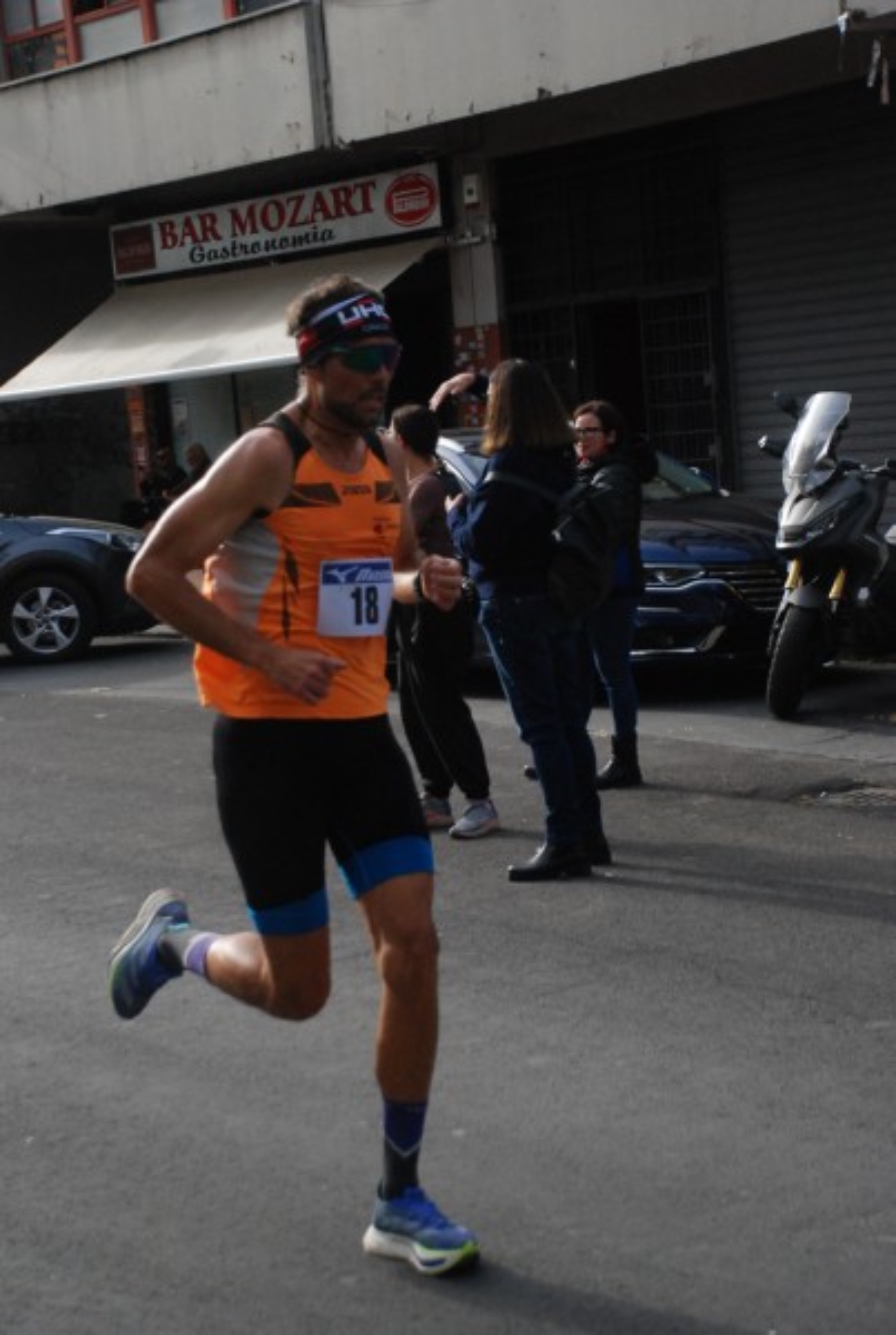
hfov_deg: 18.3
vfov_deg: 26.9
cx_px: 448
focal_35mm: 75
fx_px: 2785
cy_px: 668
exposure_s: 1/1250
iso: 1000
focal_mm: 50
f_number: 5
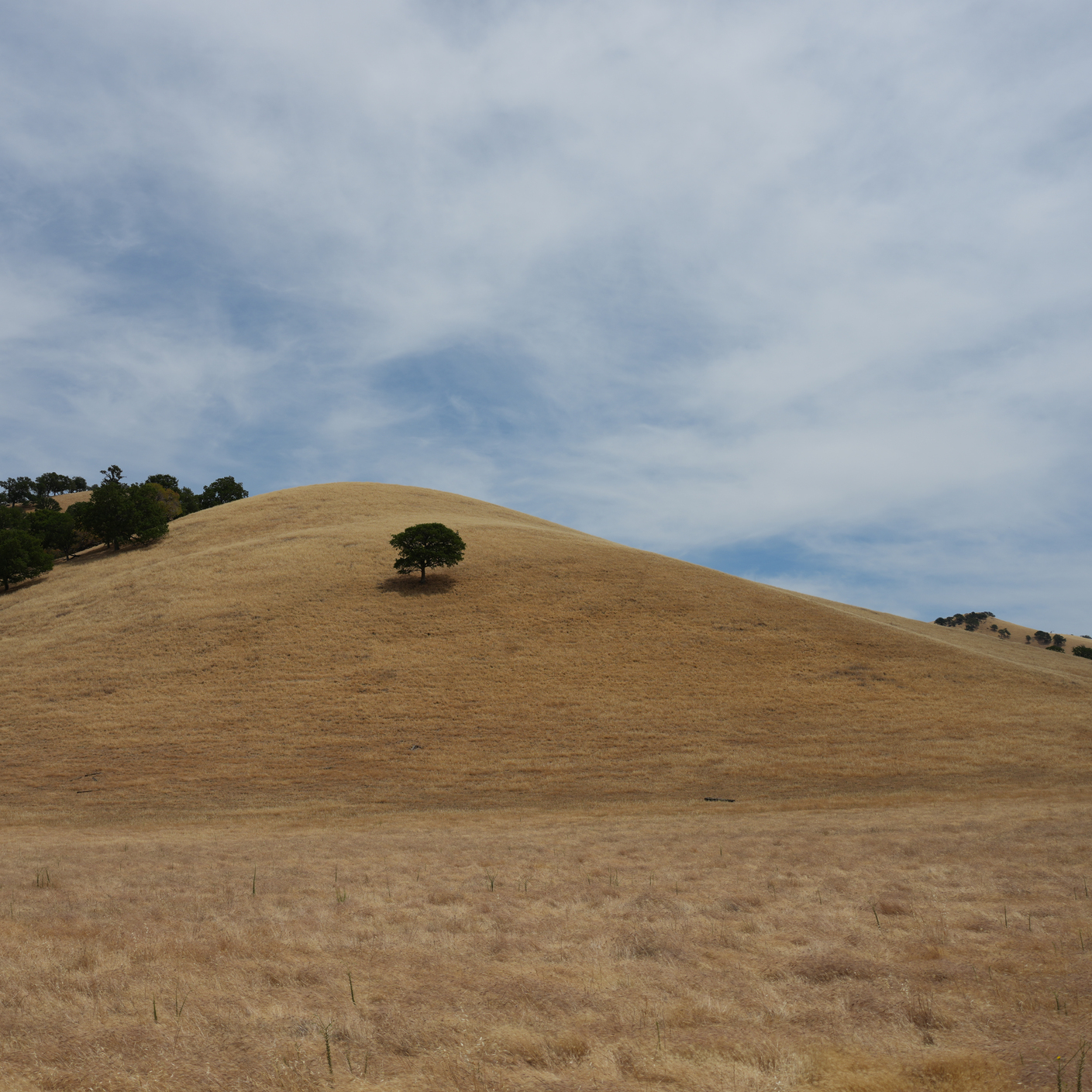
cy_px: 537
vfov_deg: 39.2
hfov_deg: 39.0
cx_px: 450
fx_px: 1535
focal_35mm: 43
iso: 100
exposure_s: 1/1250
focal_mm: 33
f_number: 6.3
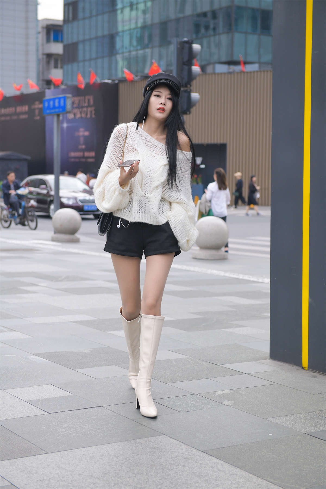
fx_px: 951
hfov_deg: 19.5
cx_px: 163
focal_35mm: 70
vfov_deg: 28.8
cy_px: 244
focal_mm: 70
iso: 320
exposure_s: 1/800
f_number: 4.5
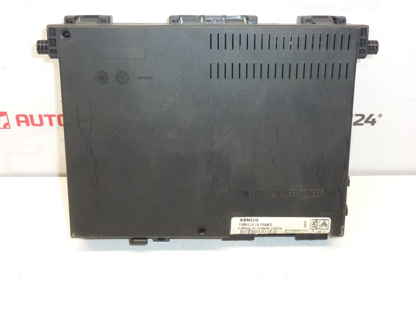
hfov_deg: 42.1
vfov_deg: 32.2
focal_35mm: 45
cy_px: 156
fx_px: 541
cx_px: 208
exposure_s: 1/80
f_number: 4
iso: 400
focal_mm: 8
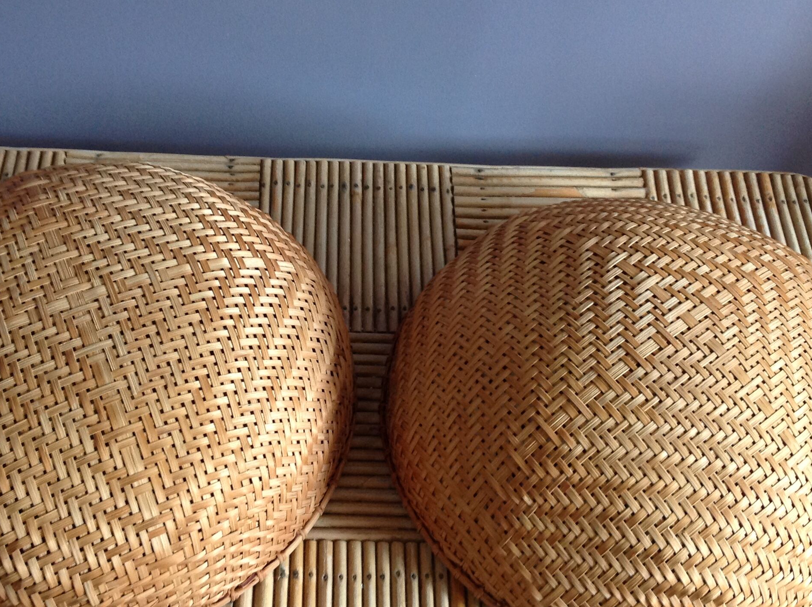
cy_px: 299
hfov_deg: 39.6
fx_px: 1124
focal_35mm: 48
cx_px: 353
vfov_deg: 30.2
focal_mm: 4.28
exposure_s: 1/15
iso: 160
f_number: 2.4
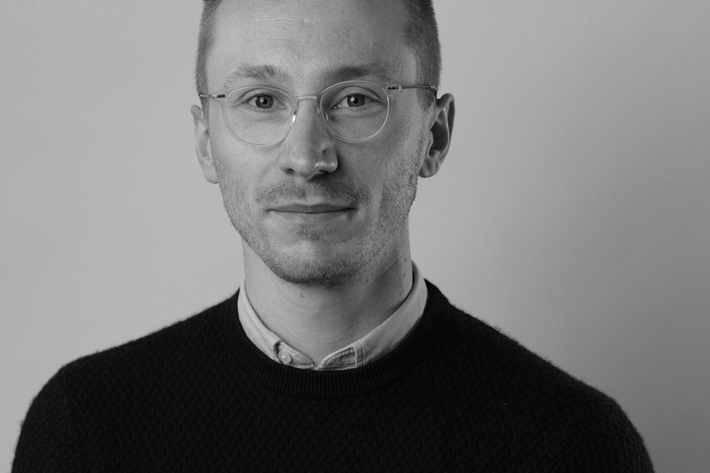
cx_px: 303
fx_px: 2149
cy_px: 199
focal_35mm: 109
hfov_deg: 18.7
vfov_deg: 12.6
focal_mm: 56
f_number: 4
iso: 1600
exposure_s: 1/250
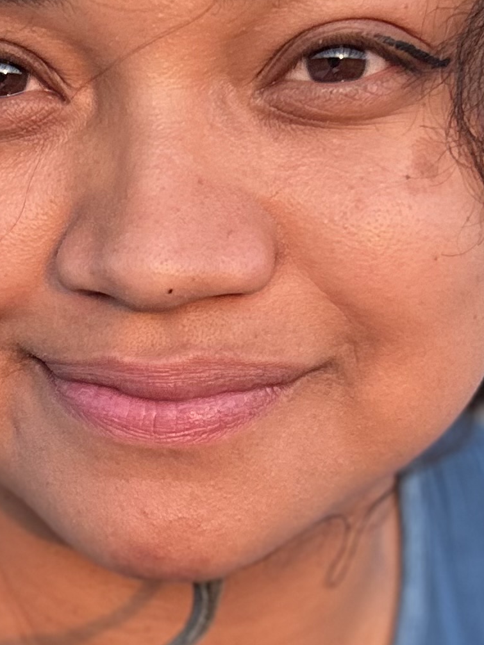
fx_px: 1715
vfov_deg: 21.3
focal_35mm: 92
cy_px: 392
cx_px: 112
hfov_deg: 16.0
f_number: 1.9
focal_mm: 2.69
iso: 80
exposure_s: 1/114
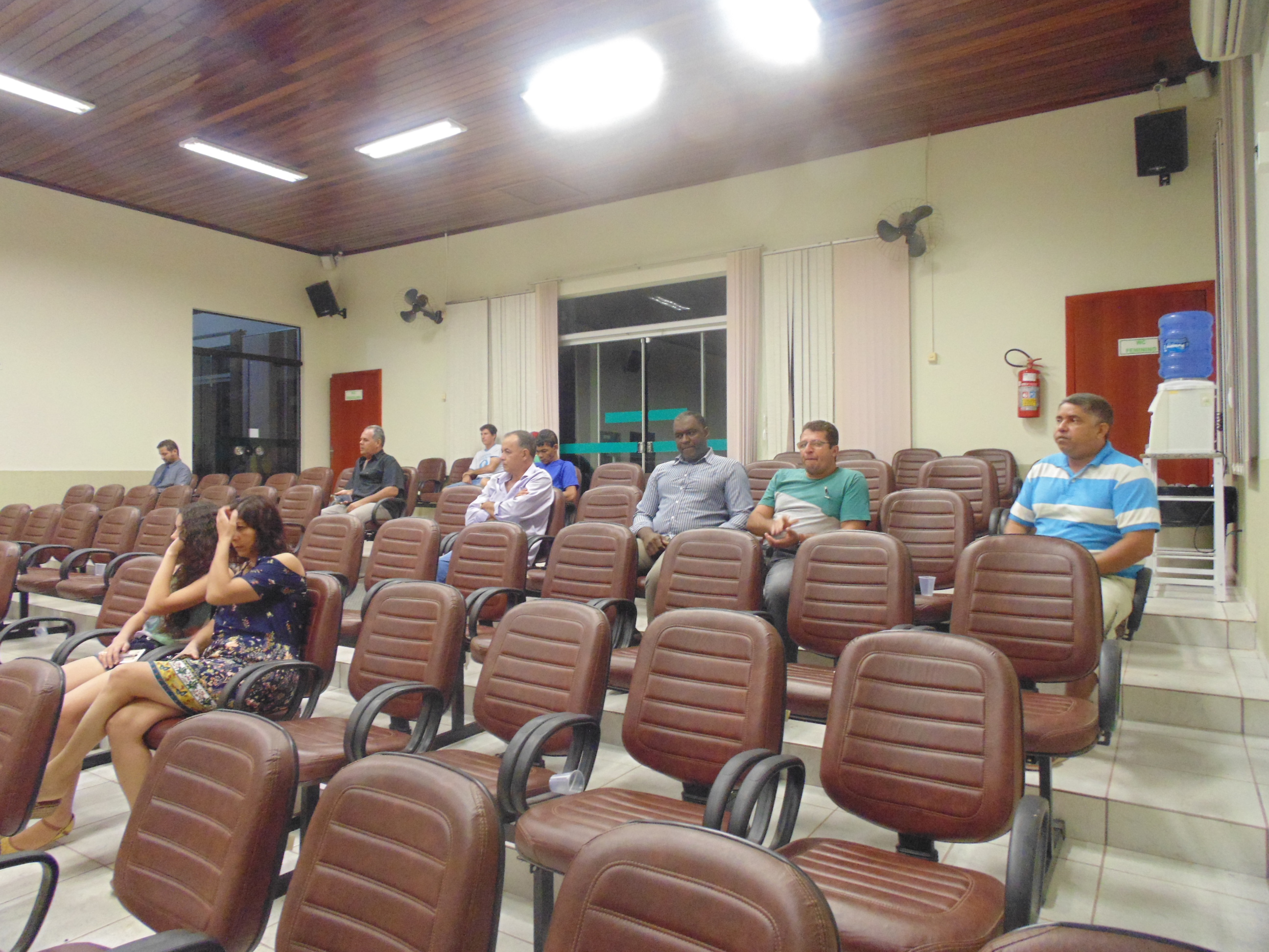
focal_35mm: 22
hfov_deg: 76.4
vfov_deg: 61.1
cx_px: 634
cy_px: 476
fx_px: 807
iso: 400
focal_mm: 4
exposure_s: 1/20
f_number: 3.1
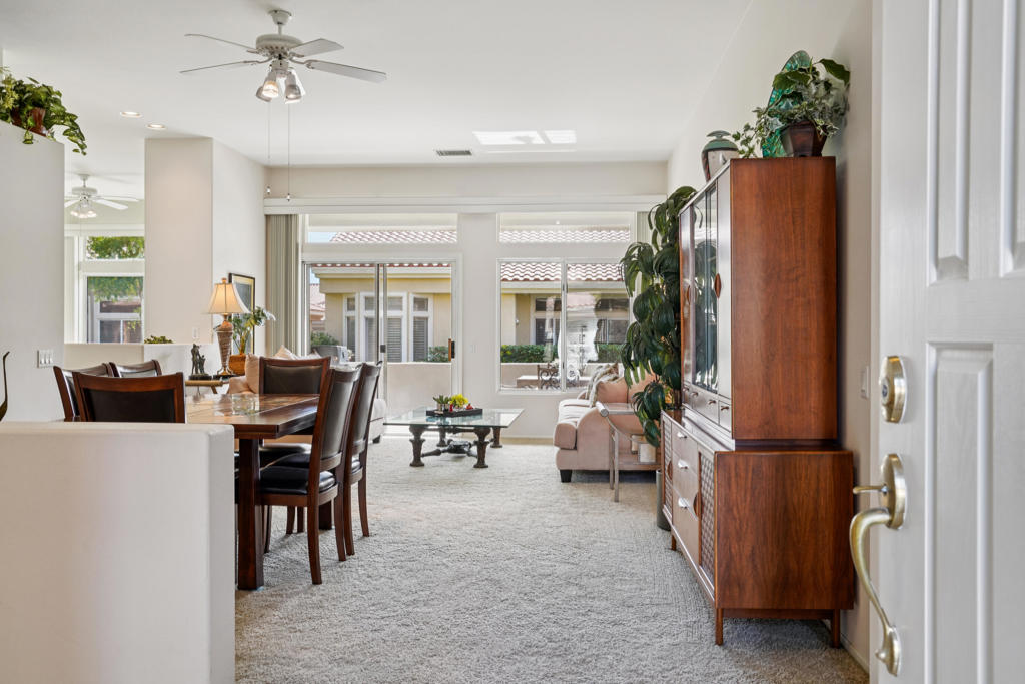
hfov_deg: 61.9
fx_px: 854
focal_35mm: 30
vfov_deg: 43.6
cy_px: 342
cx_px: 512
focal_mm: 30
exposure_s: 1/30
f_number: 8
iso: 320
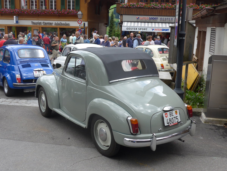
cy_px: 86
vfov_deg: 35.1
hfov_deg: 45.8
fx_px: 269
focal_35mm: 41
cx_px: 114
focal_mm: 8.4
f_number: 2.8
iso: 80
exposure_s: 1/400
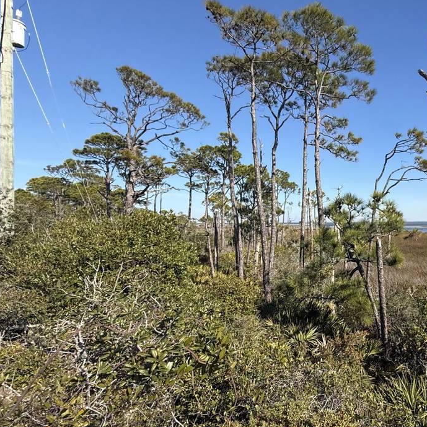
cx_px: 364
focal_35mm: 23
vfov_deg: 67.3
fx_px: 321
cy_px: 218
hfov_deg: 59.7
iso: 50
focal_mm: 2.22
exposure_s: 1/1961
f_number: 2.2
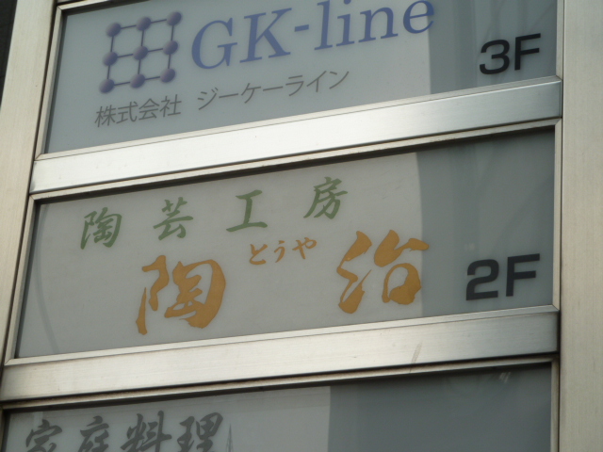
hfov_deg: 18.9
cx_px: 302
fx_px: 1812
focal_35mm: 104
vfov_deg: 14.2
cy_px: 226
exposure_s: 1/160
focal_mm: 17
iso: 80
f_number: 4.3
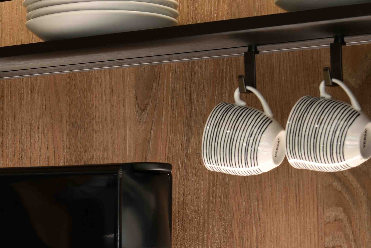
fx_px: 1319
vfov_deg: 10.7
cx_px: -133
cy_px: 161
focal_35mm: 128
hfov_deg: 15.2
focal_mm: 40
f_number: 10
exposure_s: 1/4
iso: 100
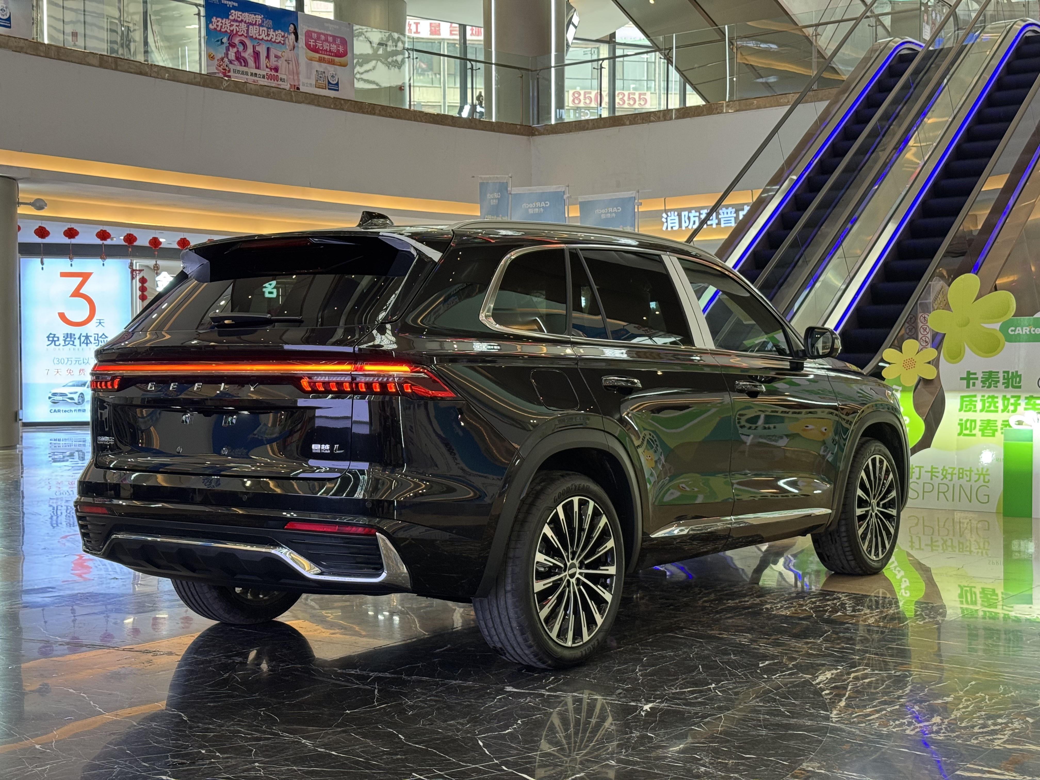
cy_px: 390
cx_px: 520
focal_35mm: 48
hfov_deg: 39.7
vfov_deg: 30.3
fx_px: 1442
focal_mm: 6.76
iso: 80
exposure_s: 1/50
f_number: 1.78
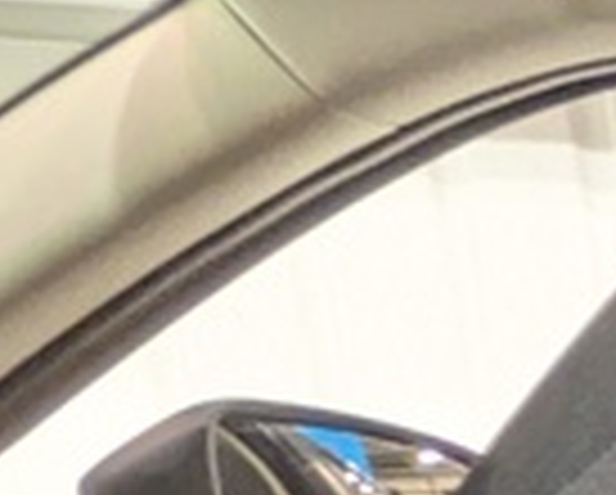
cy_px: 1012
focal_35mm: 102
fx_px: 1862
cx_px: 2154
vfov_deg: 13.0
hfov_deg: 9.6
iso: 230
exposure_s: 1/25
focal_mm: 1.83
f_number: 2.2
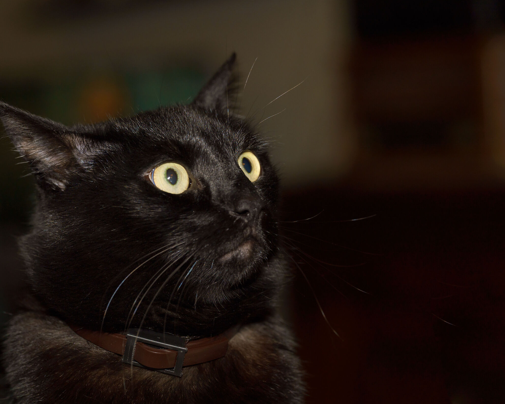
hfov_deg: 16.1
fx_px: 1779
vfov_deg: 13.0
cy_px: 202
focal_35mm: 119
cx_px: 203
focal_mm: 105
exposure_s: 1/250
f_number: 4.5
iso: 200
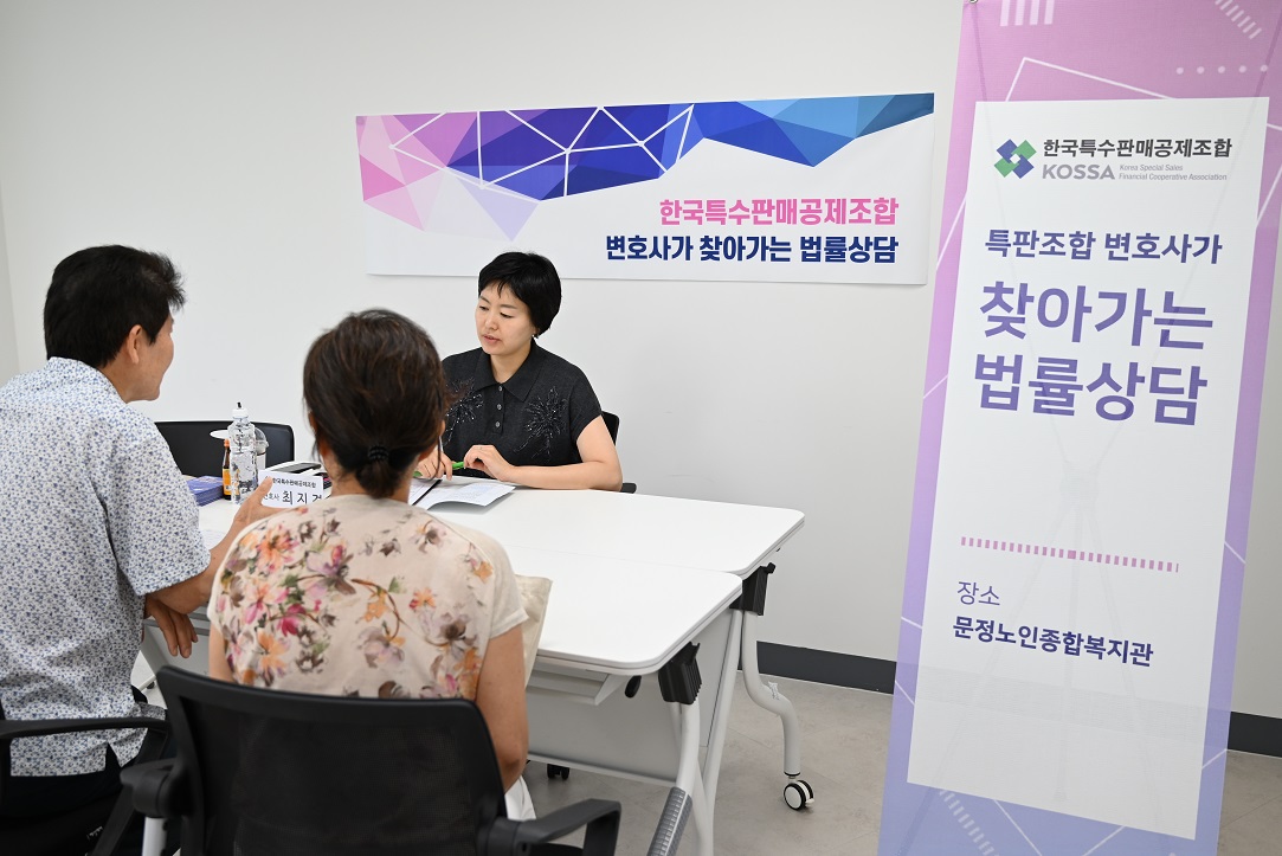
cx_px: 641
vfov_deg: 38.4
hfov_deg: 55.1
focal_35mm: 34
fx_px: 1229
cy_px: 428
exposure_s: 1/125
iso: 450
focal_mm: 34.5
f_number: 4
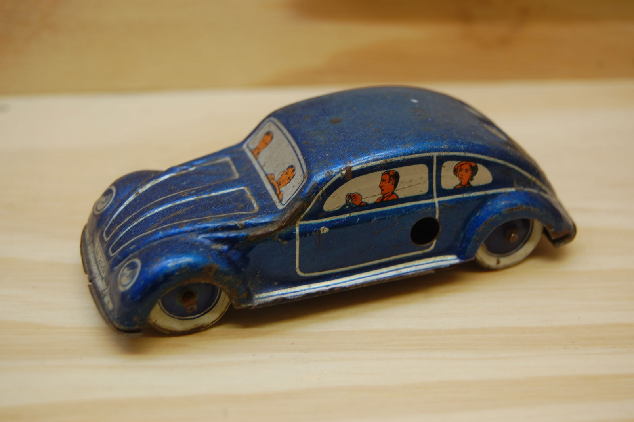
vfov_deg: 20.1
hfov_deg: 29.9
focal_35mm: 68
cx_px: 317
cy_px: 211
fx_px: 1187
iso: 200
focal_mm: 45
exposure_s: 1/8
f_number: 5.3
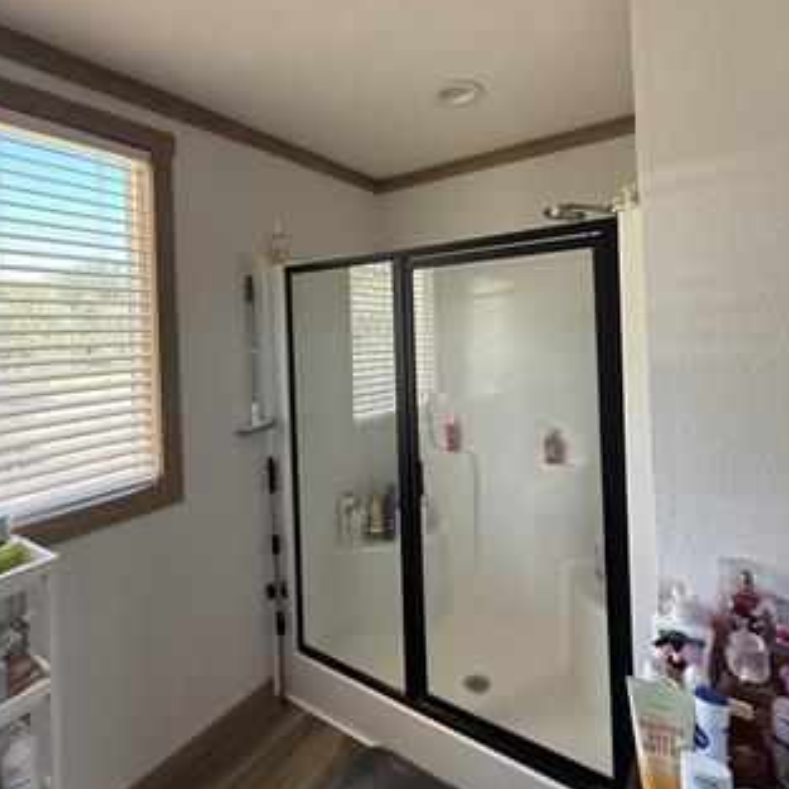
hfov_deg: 77.7
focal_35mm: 19
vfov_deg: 77.1
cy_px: 333
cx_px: 383
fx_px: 490
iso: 320
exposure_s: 1/97
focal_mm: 2.22
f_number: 2.2
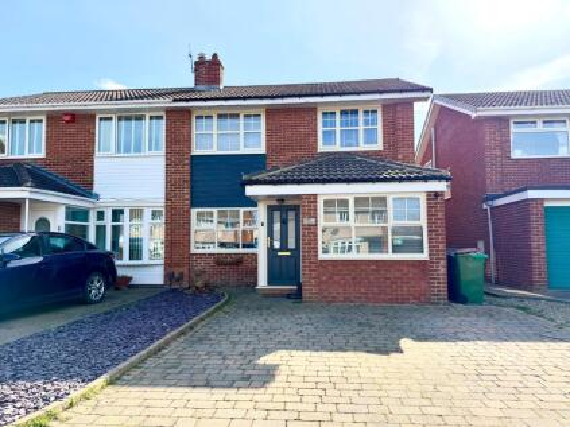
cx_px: 285
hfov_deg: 71.6
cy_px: 214
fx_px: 395
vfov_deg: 56.8
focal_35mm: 24
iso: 100
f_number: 1.78
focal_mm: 6.76
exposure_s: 1/3425
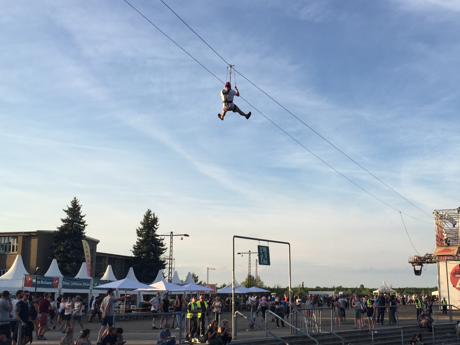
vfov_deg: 32.8
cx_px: 289
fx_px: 585
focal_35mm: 44
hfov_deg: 42.6
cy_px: 190
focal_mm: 4.15
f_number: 2.2
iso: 32
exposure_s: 1/824
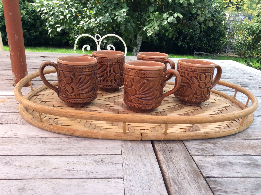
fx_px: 241
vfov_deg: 44.1
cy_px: 98
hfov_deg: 56.9
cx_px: 130
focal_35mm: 32
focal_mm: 3.3
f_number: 2.4
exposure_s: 1/362
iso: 32
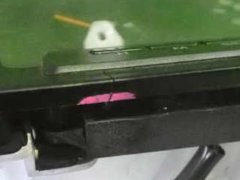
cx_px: 105
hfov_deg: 33.7
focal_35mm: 57
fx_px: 395
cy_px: 84
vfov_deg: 25.7
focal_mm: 5.4
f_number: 2.3
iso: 6400
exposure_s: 1/160
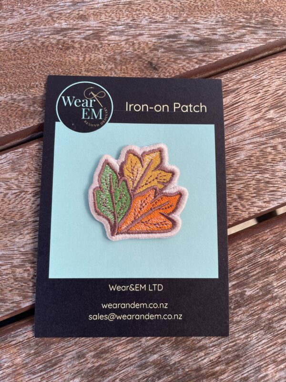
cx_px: 143
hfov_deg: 53.1
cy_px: 191
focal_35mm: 26
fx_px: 286
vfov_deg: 67.3
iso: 50
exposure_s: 1/988
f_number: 1.6
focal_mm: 4.2
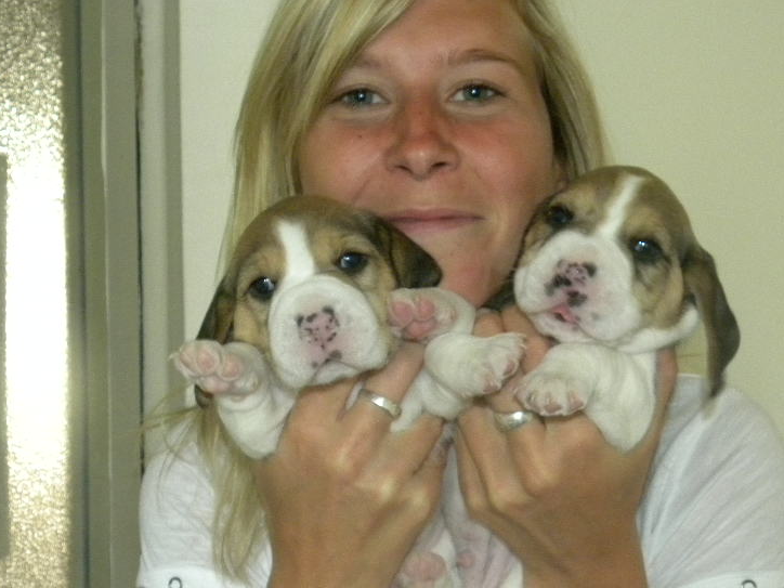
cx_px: 492
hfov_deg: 33.1
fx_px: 1314
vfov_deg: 25.2
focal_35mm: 58
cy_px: 354
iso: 400
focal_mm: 7.3
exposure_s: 1/30
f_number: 3.2
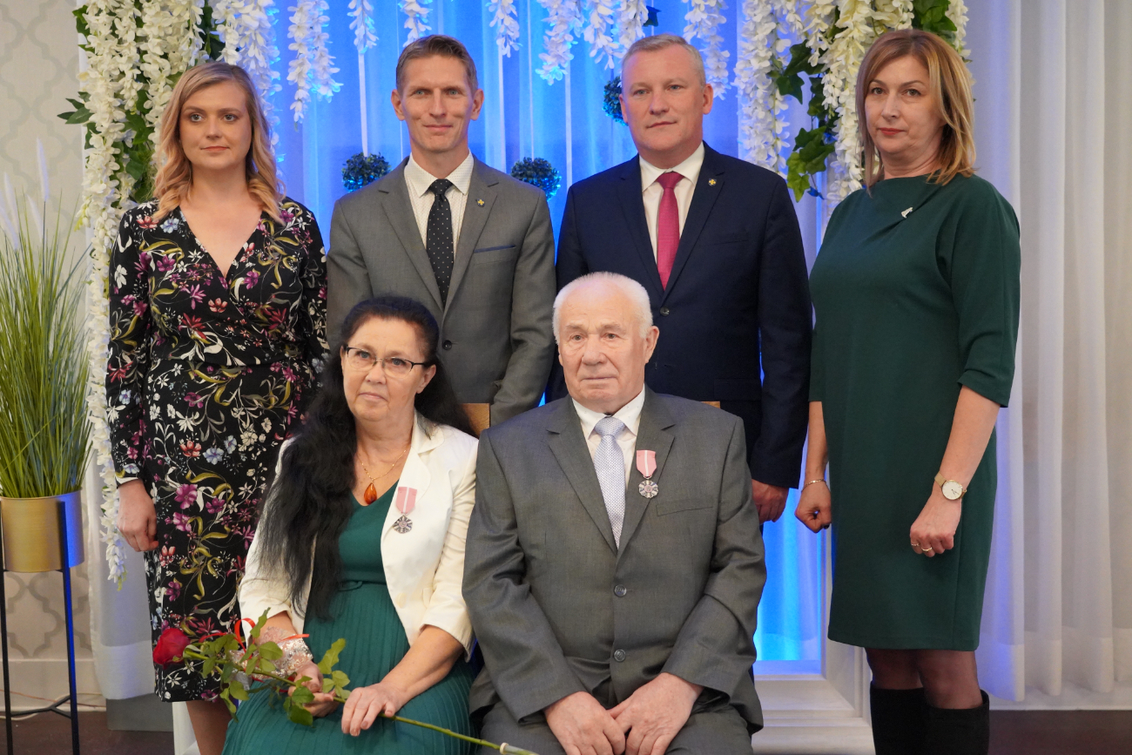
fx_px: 1384
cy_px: 378
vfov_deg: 30.5
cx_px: 566
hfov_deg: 44.5
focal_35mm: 44
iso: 10000
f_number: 4
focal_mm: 44
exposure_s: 1/160
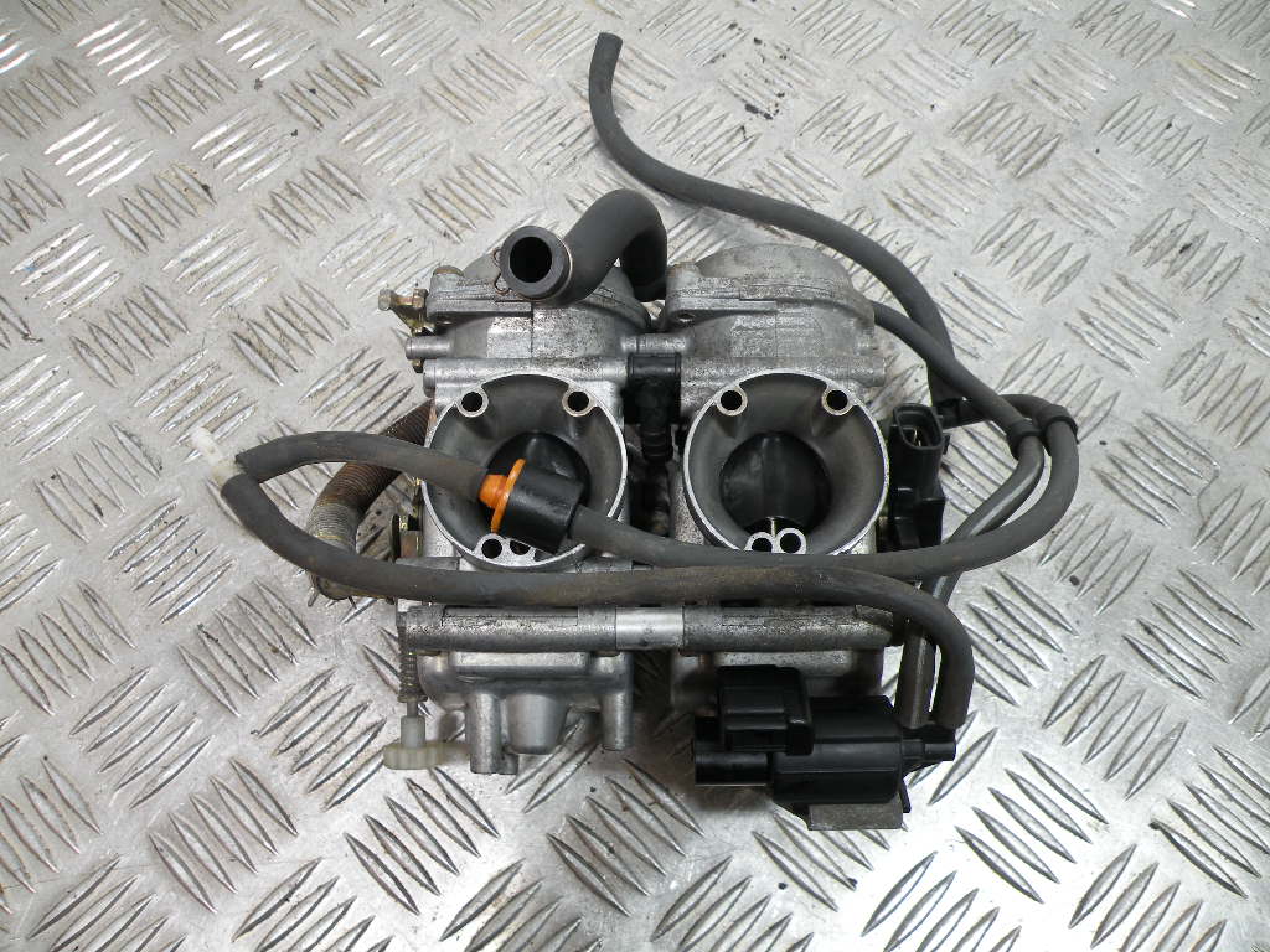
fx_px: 991
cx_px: 635
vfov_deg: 51.4
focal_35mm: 27
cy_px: 476
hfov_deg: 65.3
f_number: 2.8
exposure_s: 1/59.7
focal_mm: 4.7
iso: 77
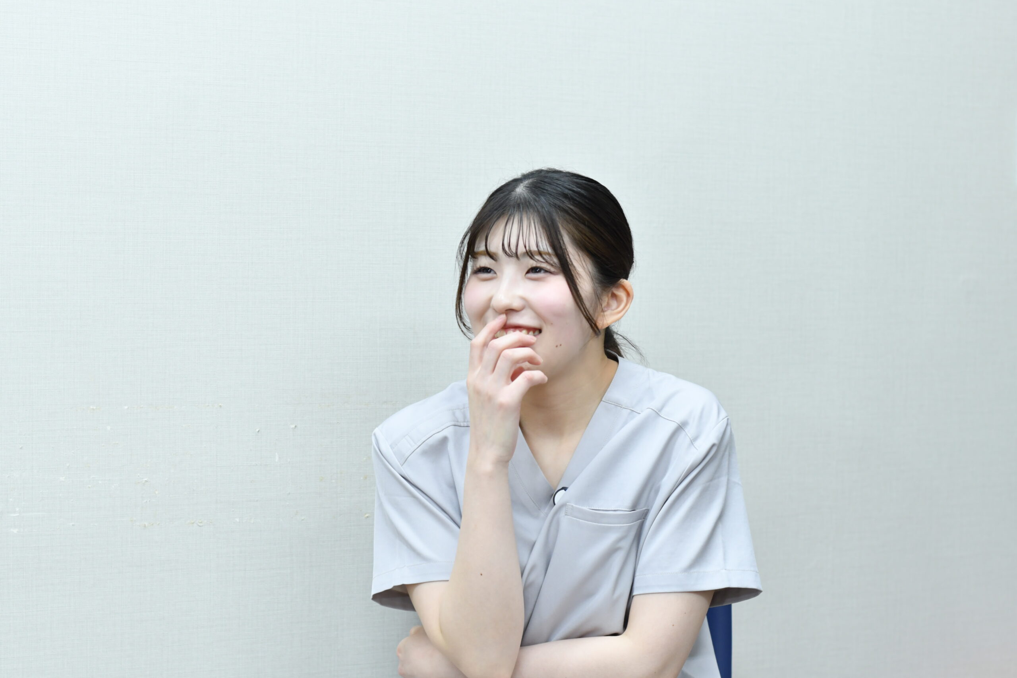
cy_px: 339
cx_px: 508
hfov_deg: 27.0
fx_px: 2119
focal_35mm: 75
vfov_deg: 18.2
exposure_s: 1/125
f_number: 3.2
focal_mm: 50
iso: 800
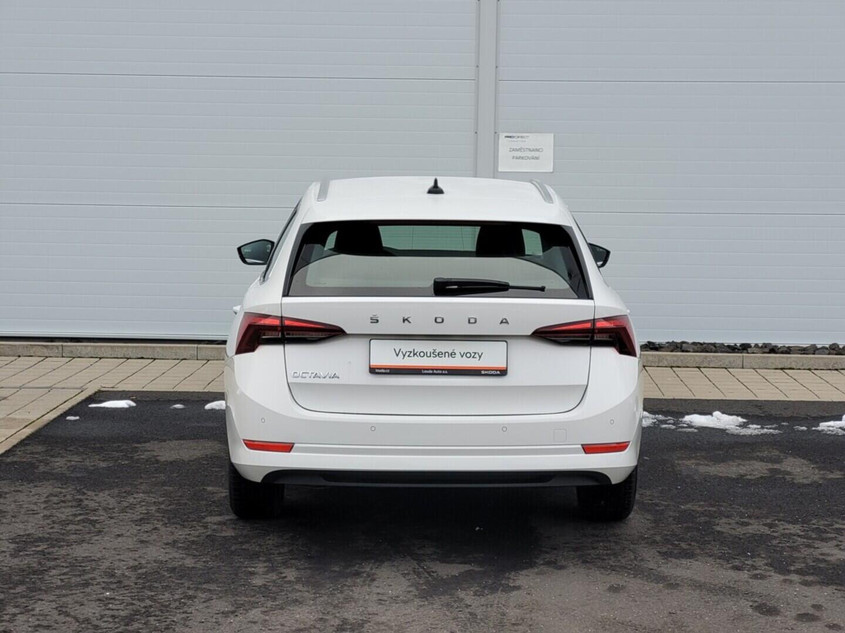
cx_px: 422
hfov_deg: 25.7
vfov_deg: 19.4
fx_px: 1855
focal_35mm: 76
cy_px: 316
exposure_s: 1/100
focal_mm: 7.12
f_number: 2.4
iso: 50
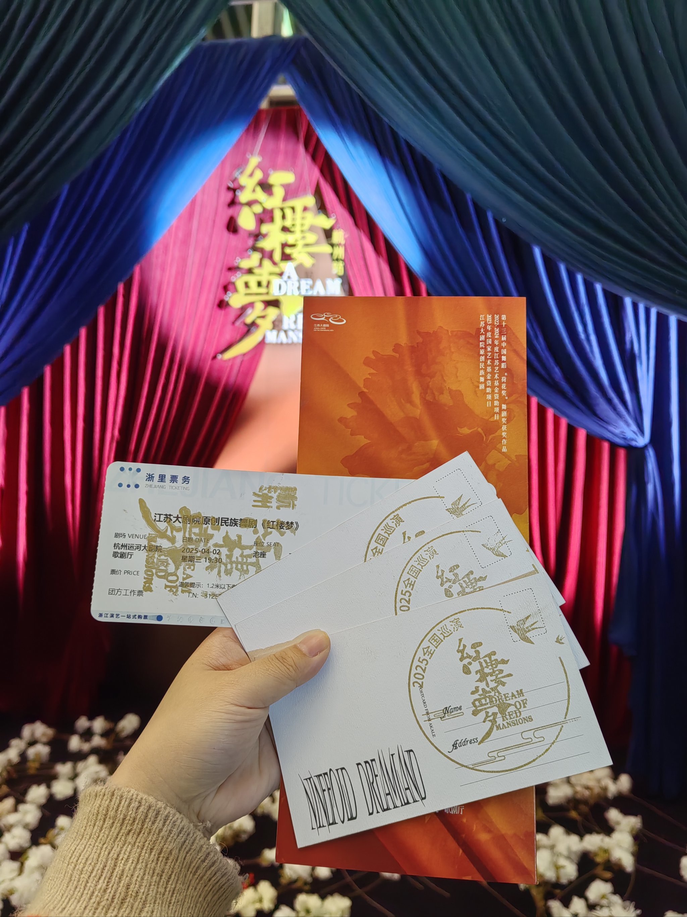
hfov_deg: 51.4
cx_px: 344
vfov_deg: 65.3
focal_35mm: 27
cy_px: 458
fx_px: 715
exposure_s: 1/100
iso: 50
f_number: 1.9
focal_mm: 5.52
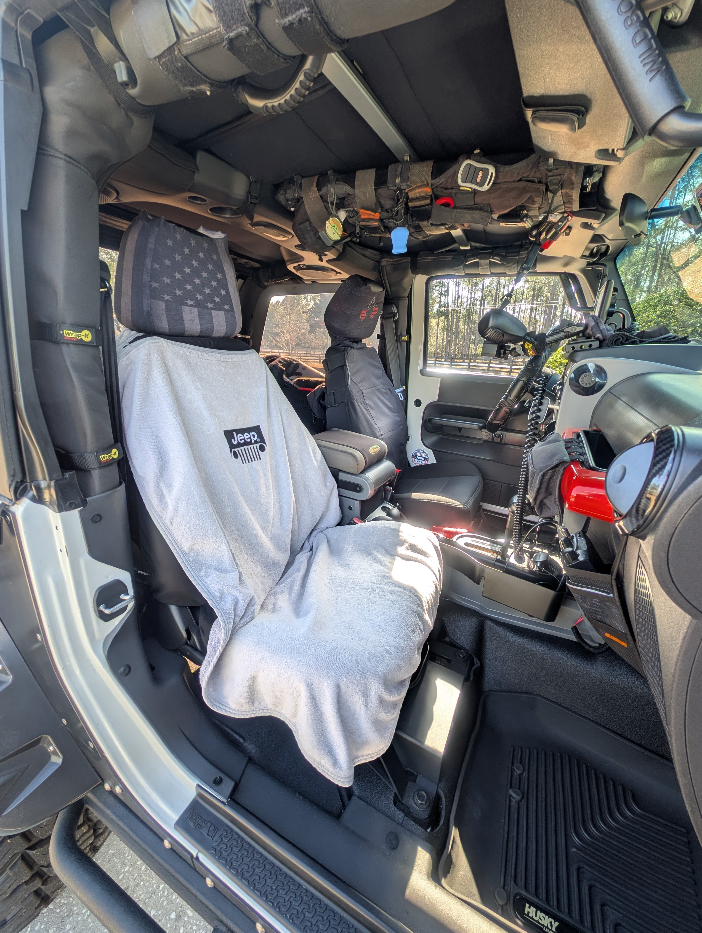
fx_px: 324
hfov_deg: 94.6
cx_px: 351
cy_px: 466
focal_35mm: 12
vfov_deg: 110.5
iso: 36
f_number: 1.95
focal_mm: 2.23
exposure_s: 1/210
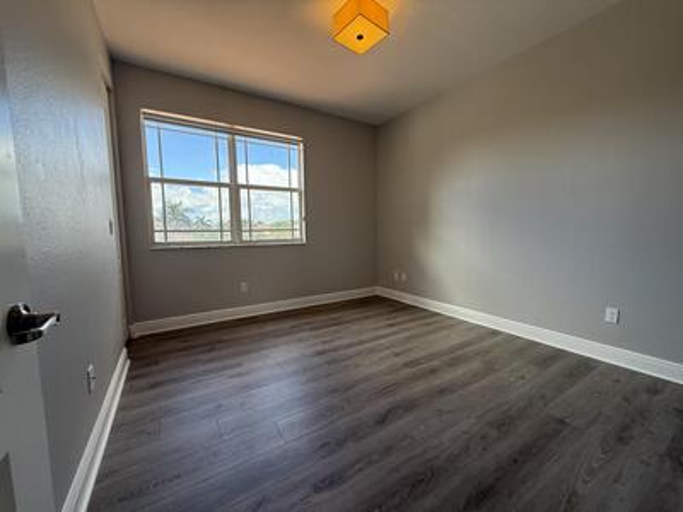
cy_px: 256
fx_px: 276
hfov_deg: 102.1
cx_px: 342
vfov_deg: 85.7
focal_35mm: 14
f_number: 2.2
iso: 125
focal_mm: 2.22
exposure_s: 1/99
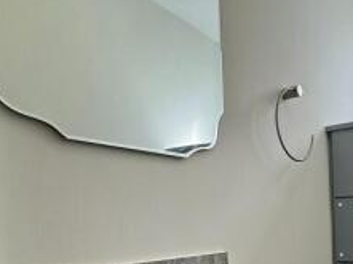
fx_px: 377
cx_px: 307
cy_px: 241
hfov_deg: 46.1
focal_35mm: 37
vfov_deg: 36.1
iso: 40
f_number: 2.2
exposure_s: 1/101
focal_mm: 2.22
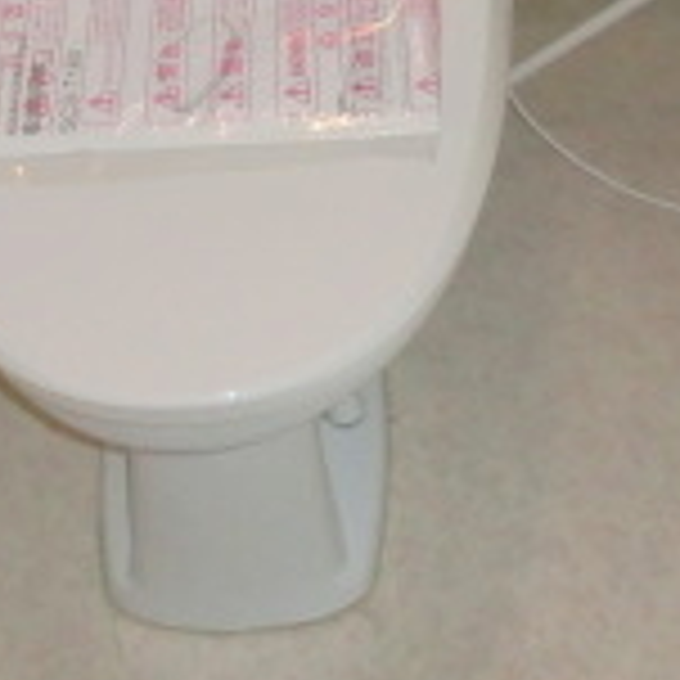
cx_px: 369
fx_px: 2000
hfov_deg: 19.3
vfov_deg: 17.4
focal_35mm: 90
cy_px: -329
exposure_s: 1/60
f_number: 3
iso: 400
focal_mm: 4.24
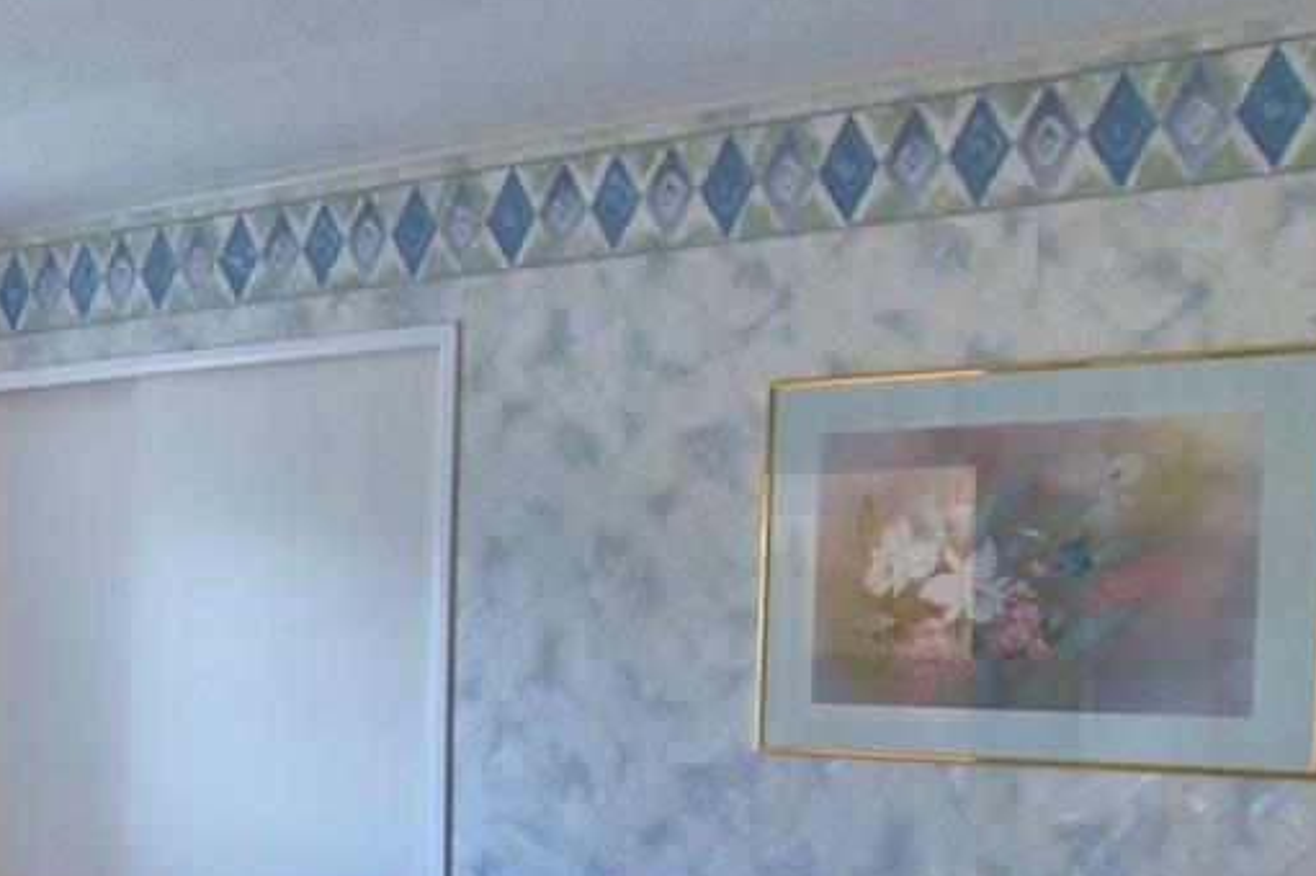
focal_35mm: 47
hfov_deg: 38.3
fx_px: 1717
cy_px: 712
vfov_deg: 28.0
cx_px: 70
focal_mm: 10
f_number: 4.5
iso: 400
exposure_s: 1/60
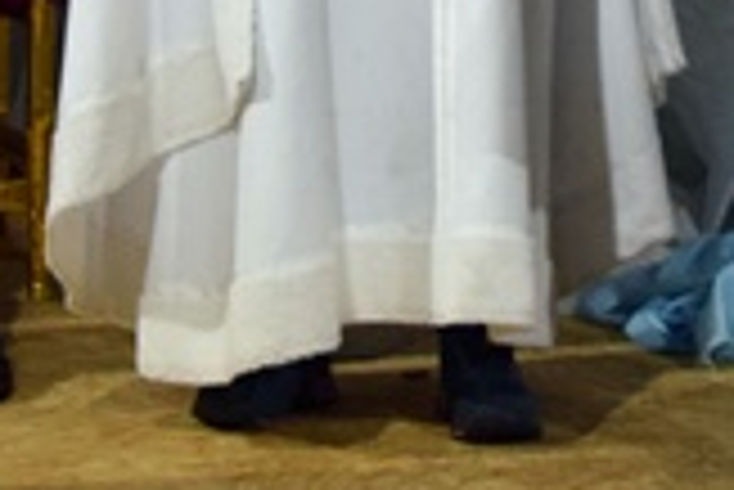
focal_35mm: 182
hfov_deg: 11.2
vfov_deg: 7.1
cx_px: 675
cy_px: -692
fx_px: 3714
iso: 900
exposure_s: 1/100
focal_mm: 22
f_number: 3.8
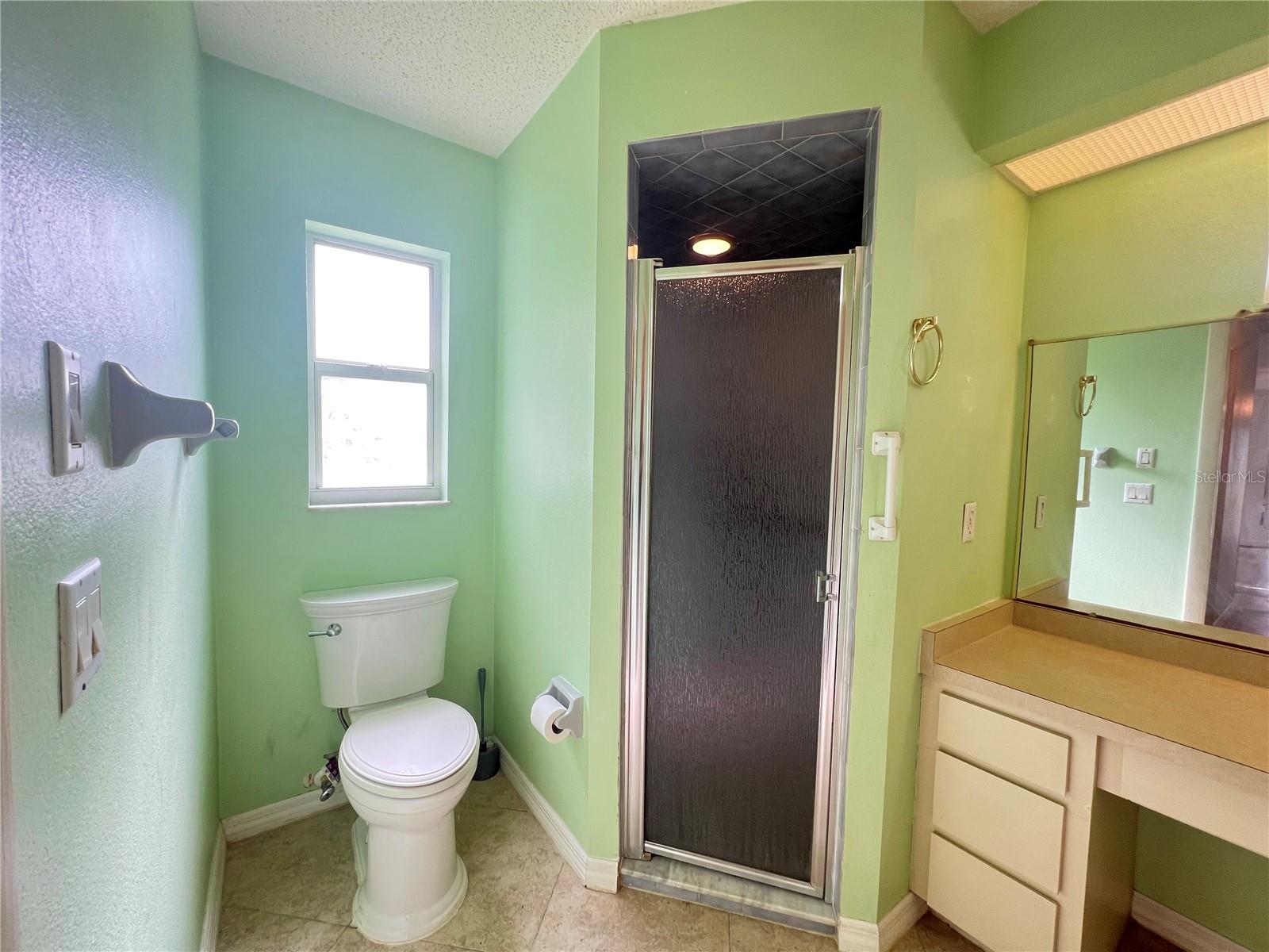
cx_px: 634
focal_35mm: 13
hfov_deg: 106.2
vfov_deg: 89.9
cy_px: 476
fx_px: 477
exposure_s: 1/120
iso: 100
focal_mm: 1.57
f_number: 1.8
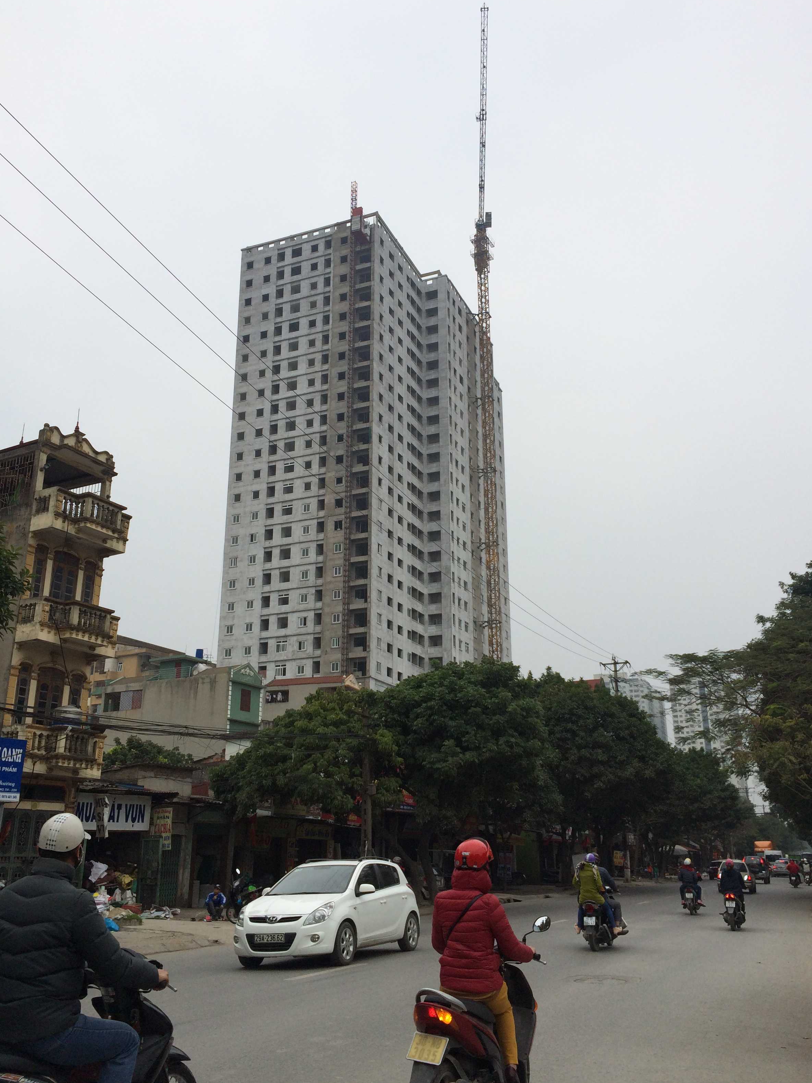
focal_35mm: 31
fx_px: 970
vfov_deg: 58.4
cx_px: 414
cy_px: 544
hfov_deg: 45.4
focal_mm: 4.12
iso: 40
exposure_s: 1/1786
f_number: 2.2
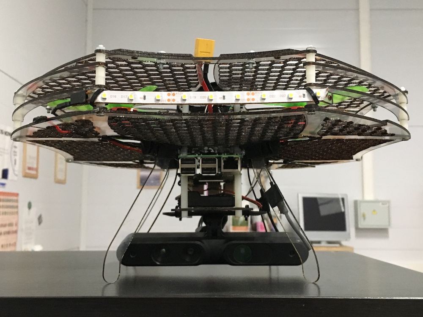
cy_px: 158
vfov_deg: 48.2
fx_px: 354
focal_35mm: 29
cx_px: 212
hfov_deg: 61.7
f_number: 2.2
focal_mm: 4.15
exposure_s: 1/17
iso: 200
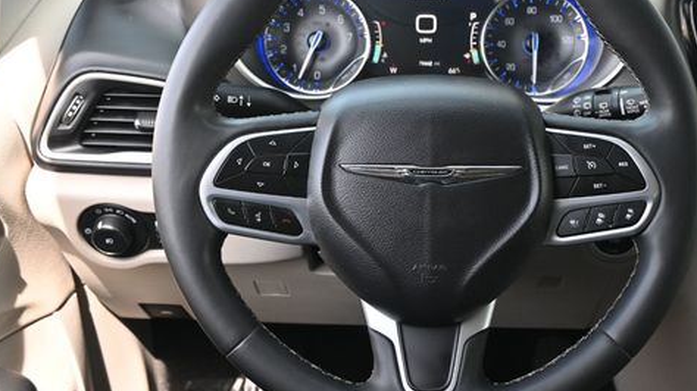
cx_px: 428
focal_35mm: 58
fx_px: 1078
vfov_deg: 20.6
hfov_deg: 35.7
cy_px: 165
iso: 400
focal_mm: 27.5
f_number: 4.5
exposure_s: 1/125
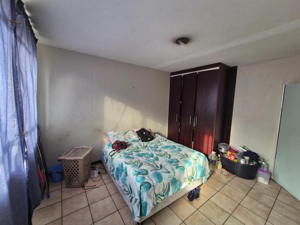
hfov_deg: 106.2
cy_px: 112
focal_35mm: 13
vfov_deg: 89.9
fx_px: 113
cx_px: 150
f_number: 2.2
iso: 80
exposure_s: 1/50
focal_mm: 2.2
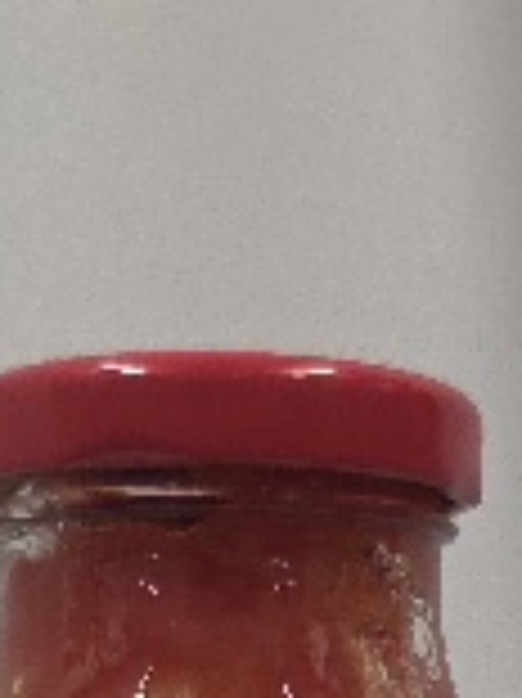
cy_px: 1207
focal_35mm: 119
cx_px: 225
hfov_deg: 12.4
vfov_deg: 14.7
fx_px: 2396
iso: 400
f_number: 1.7
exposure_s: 1/101
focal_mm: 6.3
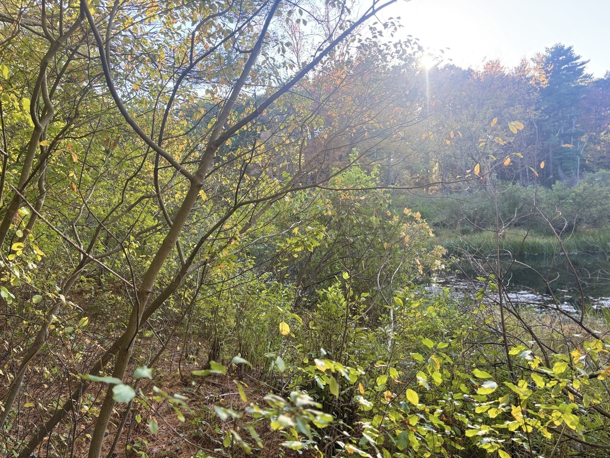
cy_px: 229
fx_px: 458
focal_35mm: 26
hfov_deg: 67.3
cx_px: 305
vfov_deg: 53.1
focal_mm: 5.96
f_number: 1.6
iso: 40
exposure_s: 1/162
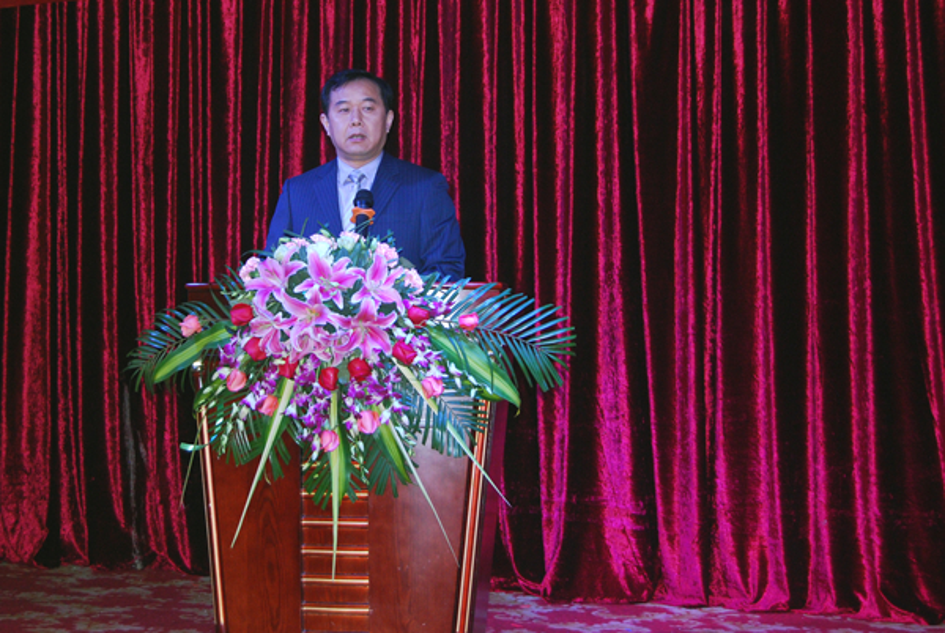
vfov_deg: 25.8
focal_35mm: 52
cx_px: 472
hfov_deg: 37.8
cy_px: 316
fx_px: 1380
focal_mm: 35
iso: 560
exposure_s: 1/60
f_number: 4.8
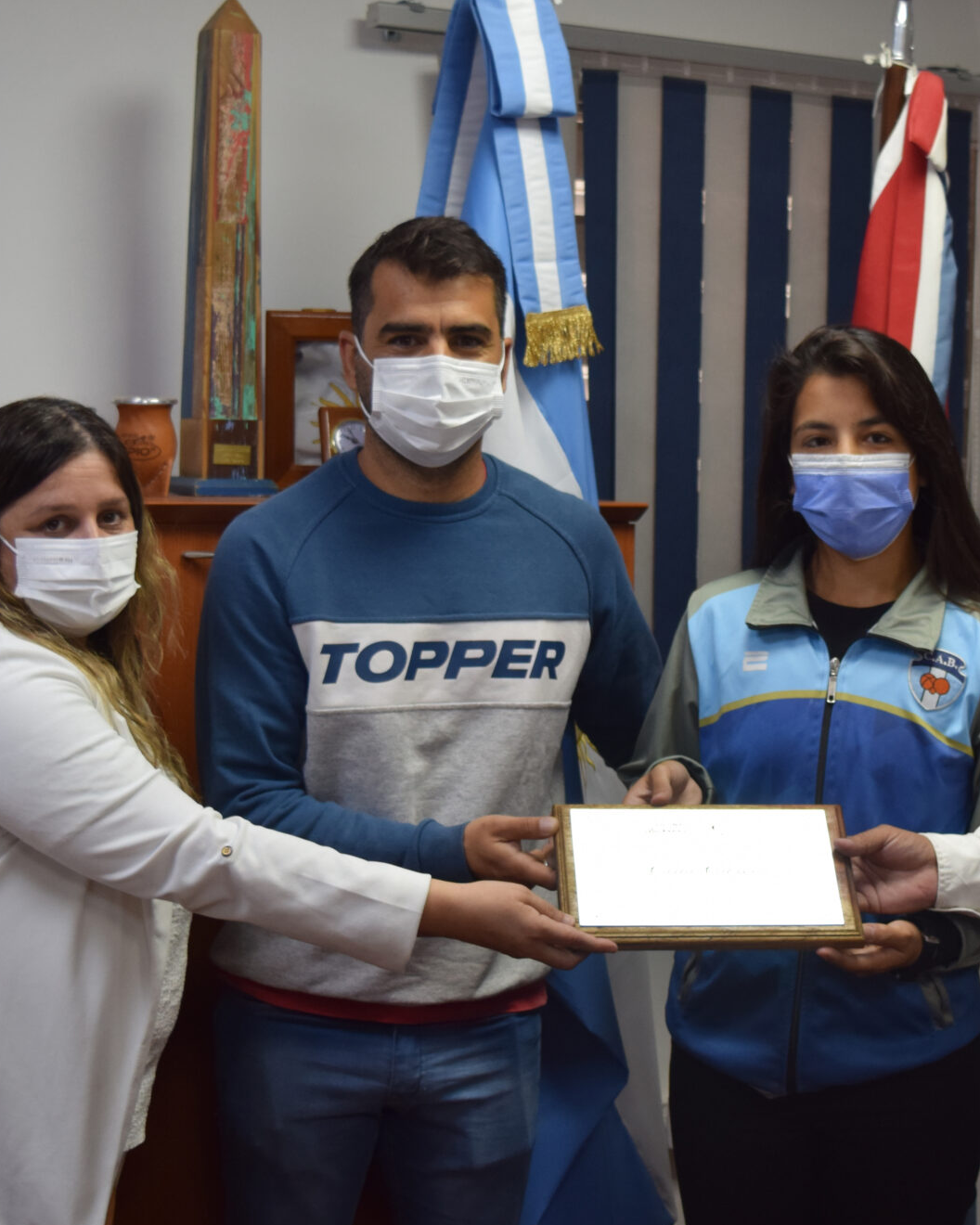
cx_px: 706
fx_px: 2574
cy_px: 628
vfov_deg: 26.8
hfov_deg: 21.4
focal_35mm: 71
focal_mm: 26
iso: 400
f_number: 4.2
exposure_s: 1/80
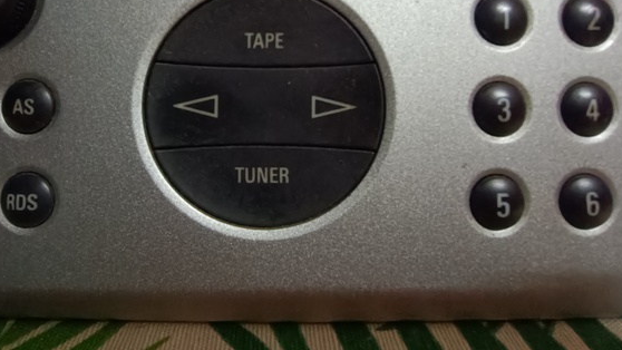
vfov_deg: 44.4
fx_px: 412
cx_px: 262
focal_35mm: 25
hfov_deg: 73.6
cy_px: 87
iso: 989
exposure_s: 1/25
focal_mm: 1.66
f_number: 2.2
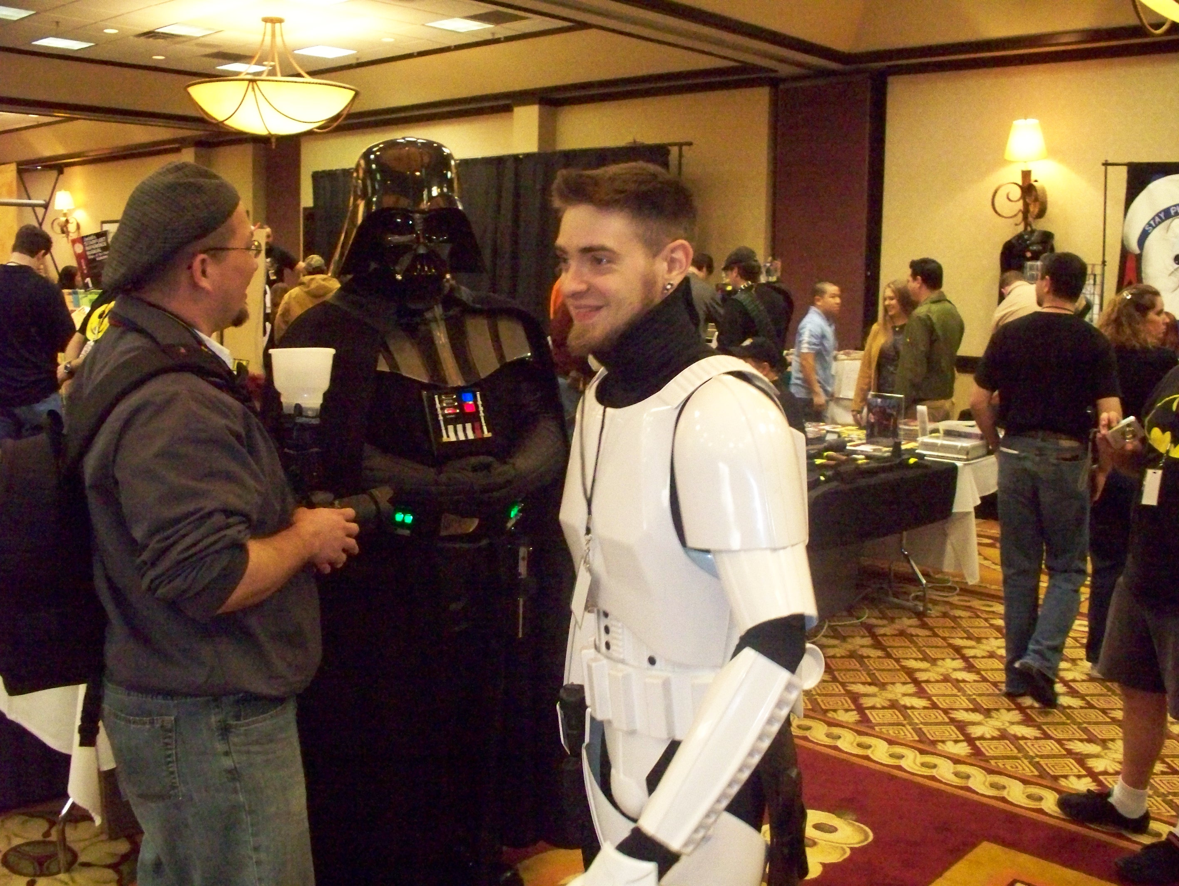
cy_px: 443
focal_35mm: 36
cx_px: 590
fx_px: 1227
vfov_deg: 39.7
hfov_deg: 51.3
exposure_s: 1/60
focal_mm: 7.54
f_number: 2.8
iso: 1600
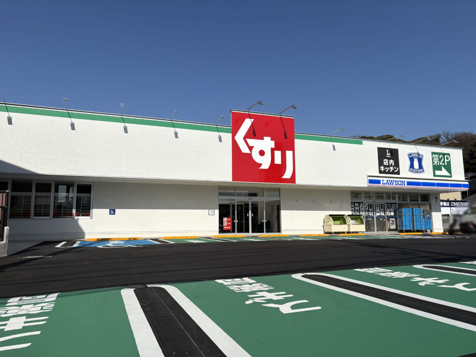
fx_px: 358
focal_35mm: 26
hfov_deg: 67.3
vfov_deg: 53.1
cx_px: 238
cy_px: 178
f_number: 1.6
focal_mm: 5.96
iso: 50
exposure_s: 1/8850
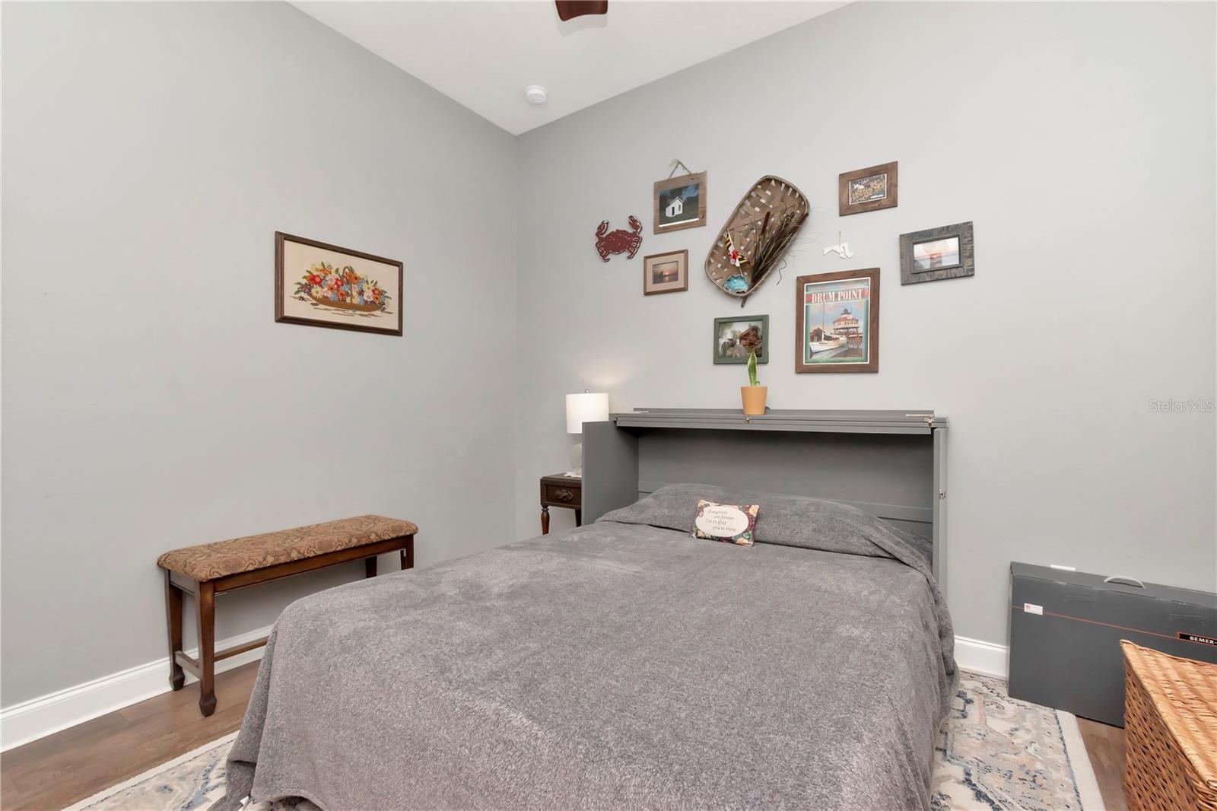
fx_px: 507
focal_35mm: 15
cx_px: 608
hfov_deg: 100.4
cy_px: 406
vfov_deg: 77.3
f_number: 9
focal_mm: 10
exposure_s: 1/200
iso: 500
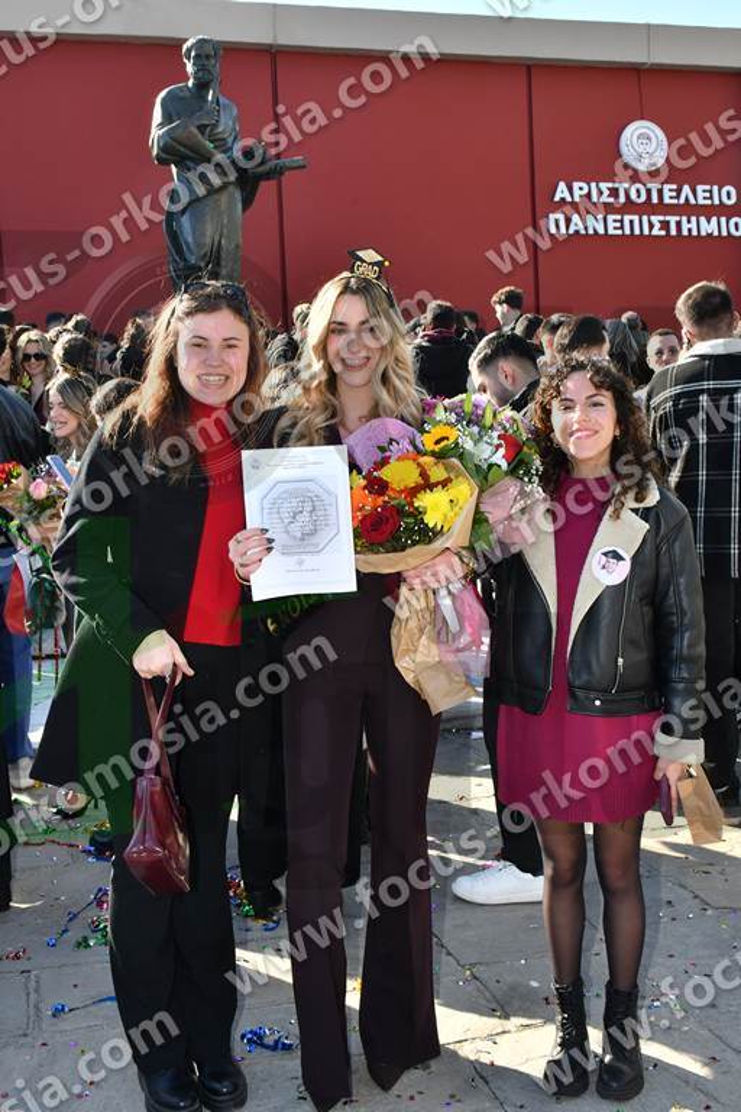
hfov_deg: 33.4
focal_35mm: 40
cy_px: 556
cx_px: 370
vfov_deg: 48.5
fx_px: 1235
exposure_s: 1/250
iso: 500
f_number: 13
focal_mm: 27
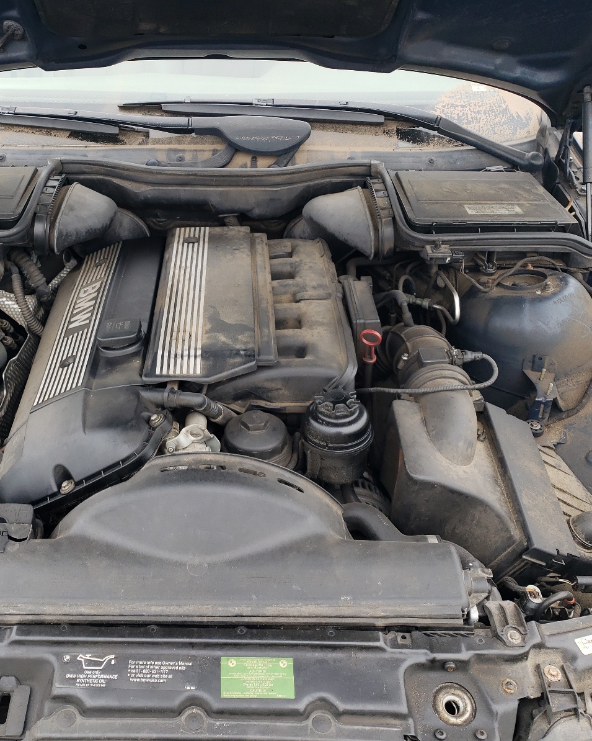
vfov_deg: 52.8
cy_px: 369
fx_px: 745
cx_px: 214
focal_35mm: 34
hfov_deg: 42.9
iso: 50
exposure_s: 1/303
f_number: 1.5
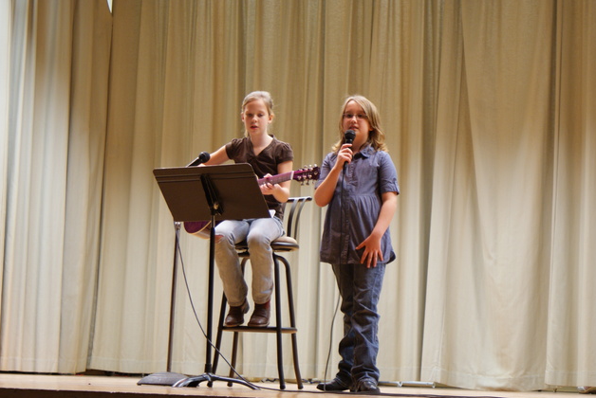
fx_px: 1773
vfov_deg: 12.8
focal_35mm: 107
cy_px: 202
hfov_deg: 19.1
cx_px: 295
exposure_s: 1/10
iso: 400
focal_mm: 70
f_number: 5.6
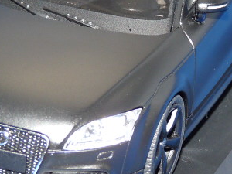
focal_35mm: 286
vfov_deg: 5.2
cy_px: 33
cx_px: 89
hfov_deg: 6.9
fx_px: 1917
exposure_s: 1/40
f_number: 3.4
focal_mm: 13.8
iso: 100
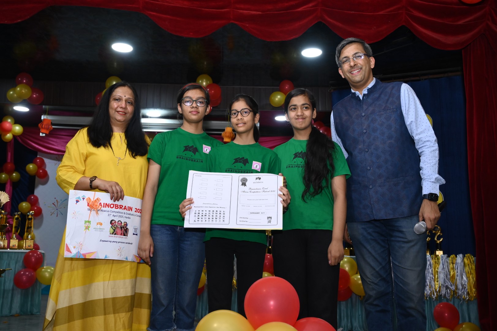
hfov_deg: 55.1
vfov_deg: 38.3
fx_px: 476
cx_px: 248
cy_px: 166
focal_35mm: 34
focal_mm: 34.5
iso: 1600
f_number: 5.6
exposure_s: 1/200
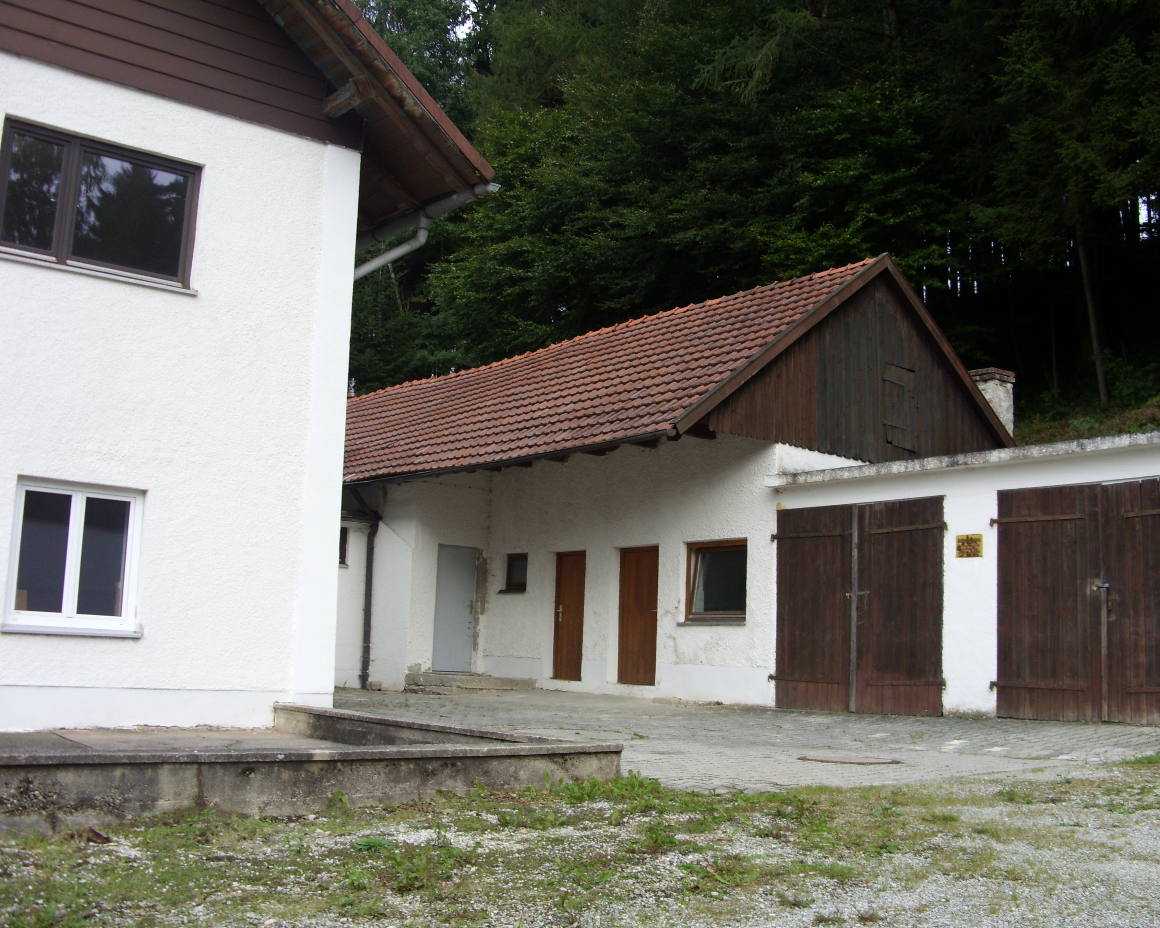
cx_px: 591
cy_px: 465
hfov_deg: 45.8
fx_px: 1373
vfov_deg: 37.3
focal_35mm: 40
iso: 50
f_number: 2.8
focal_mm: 6.3
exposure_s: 1/272
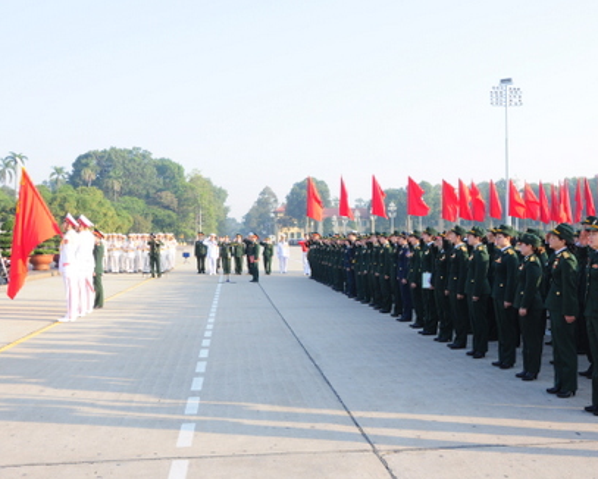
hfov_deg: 47.8
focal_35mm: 38
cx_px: 342
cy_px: 238
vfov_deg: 39.2
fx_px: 673
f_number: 11
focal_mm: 22
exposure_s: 1/125
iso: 500
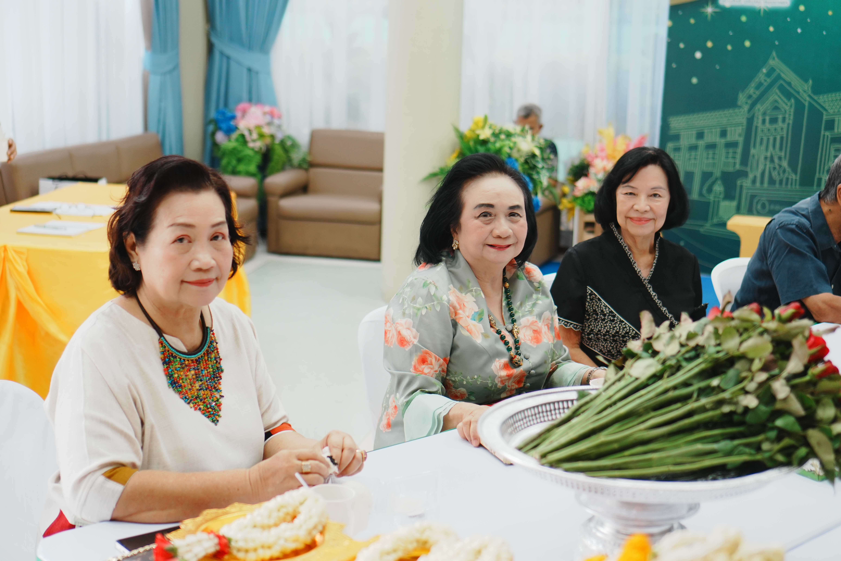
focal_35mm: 52
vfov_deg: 25.8
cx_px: 420
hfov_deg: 37.9
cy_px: 280
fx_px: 1226
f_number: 2
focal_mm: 35
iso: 250
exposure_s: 1/125
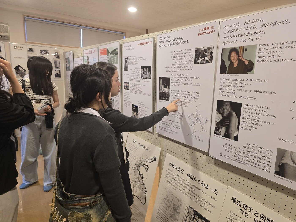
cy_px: 111
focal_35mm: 23
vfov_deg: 58.9
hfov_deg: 73.9
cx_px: 148
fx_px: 197
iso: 320
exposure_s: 1/120
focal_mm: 6.3
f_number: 1.7
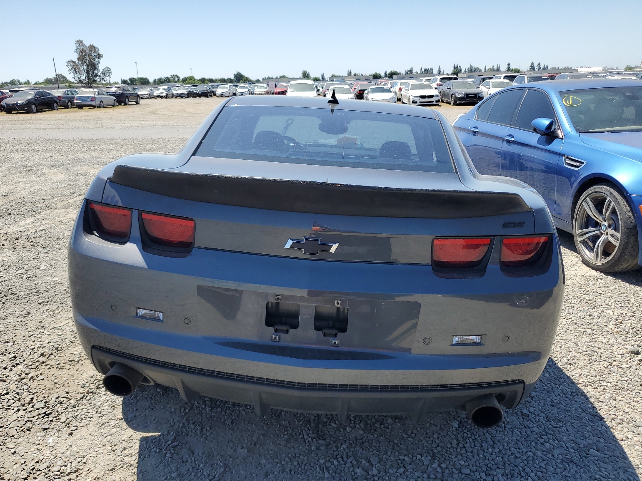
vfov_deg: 51.4
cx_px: 316
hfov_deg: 65.3
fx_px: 501
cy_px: 244
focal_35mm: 27
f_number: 1.5
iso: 50
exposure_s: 1/2500
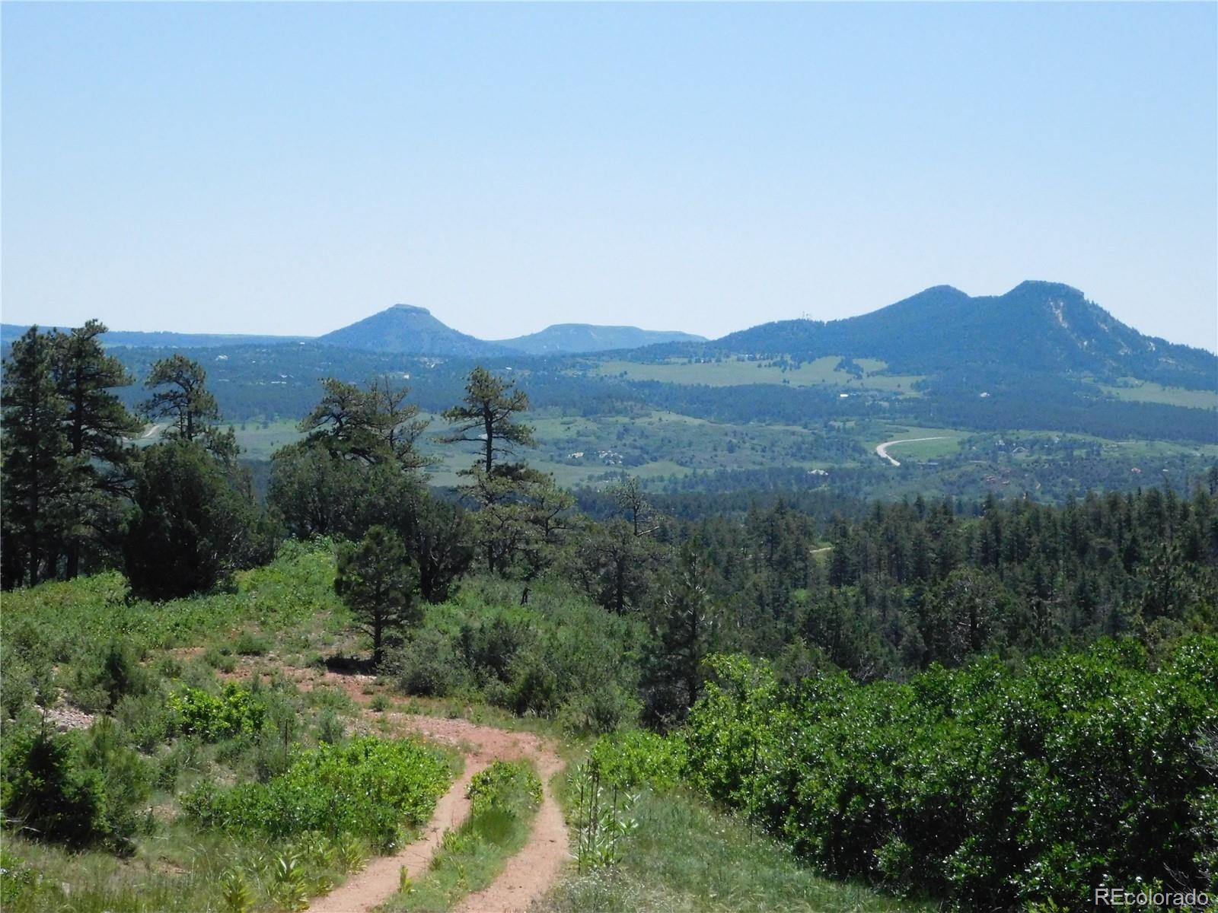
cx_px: 609
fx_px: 3483
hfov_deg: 19.8
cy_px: 456
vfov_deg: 14.9
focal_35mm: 99
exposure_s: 1/1250
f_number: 9.2
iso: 800
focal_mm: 17.6
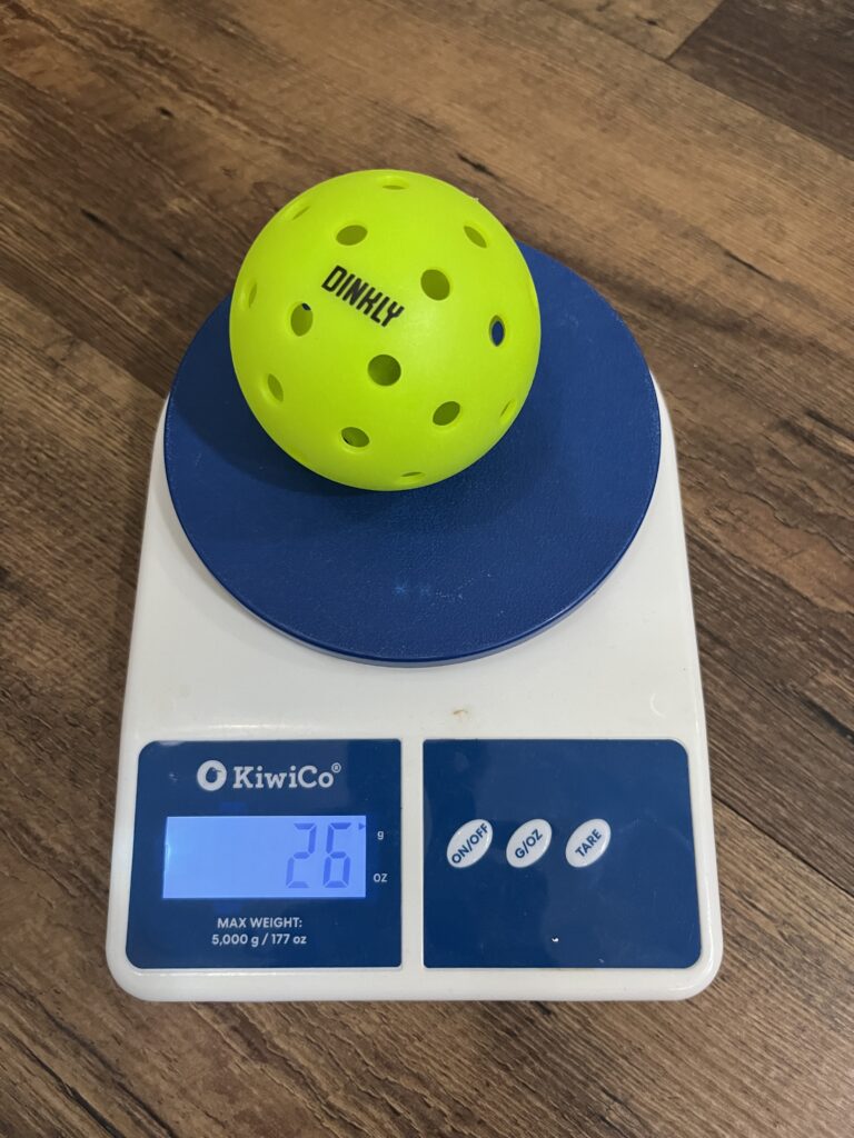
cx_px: 427
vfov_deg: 67.3
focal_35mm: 26
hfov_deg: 53.1
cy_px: 569
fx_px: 855
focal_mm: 5.1
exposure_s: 1/60
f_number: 1.6
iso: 320
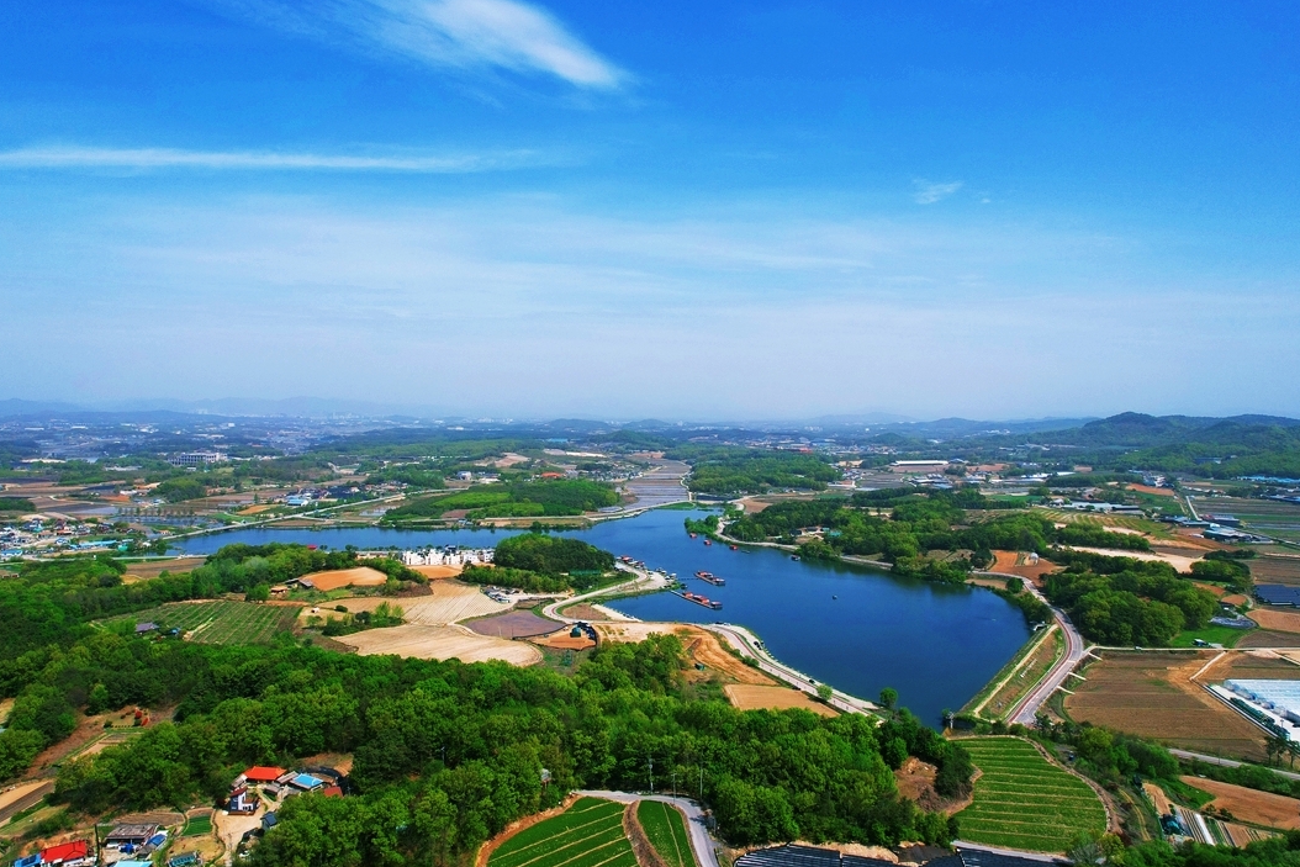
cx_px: 641
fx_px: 867
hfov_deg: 73.7
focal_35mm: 24
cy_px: 421
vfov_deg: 53.1
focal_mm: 8.38
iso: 100
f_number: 2.8
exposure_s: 1/2500
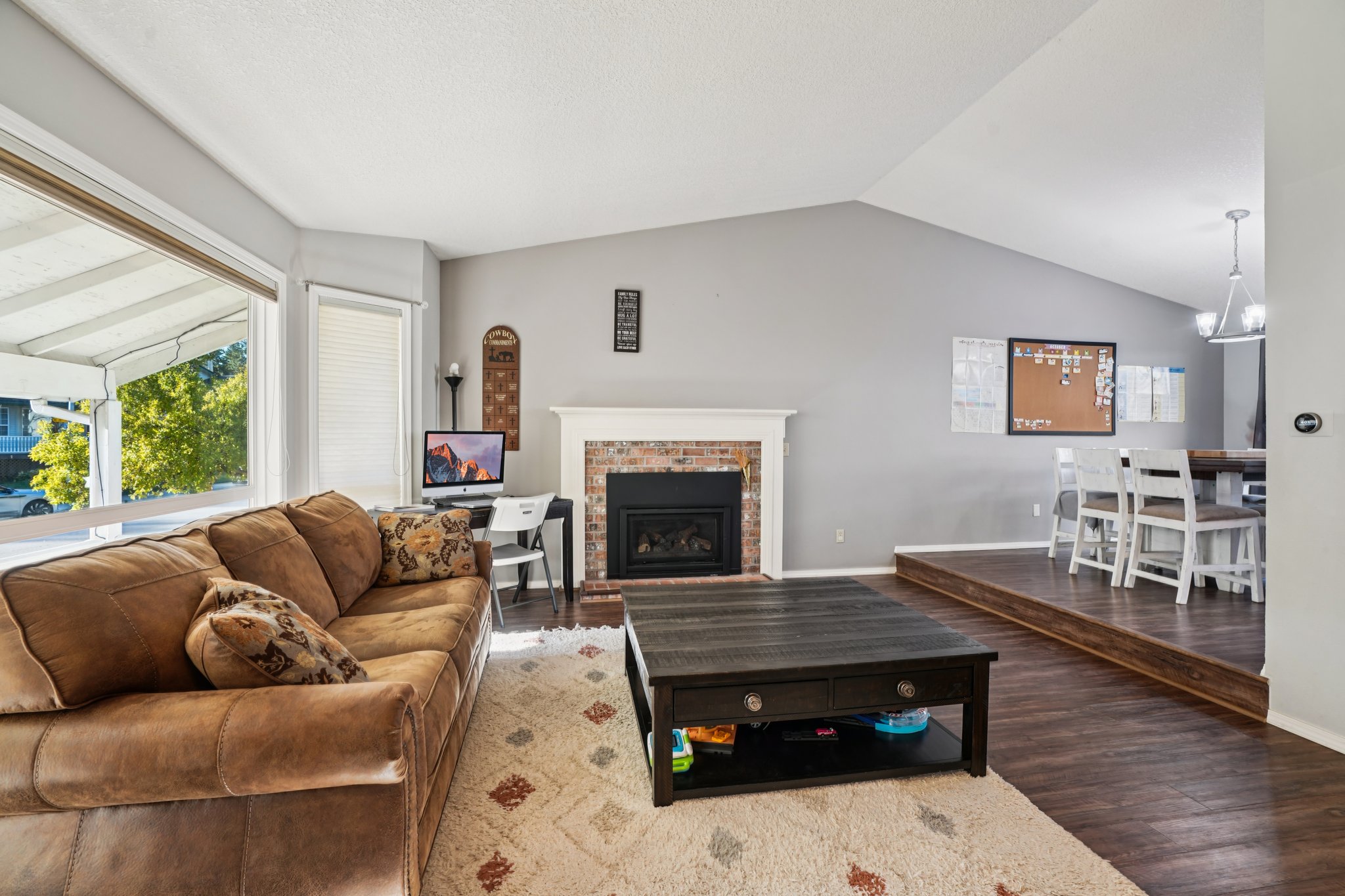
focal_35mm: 16
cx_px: 672
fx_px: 598
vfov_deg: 73.7
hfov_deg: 96.7
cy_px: 448
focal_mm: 16
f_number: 8
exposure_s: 1/8
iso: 400
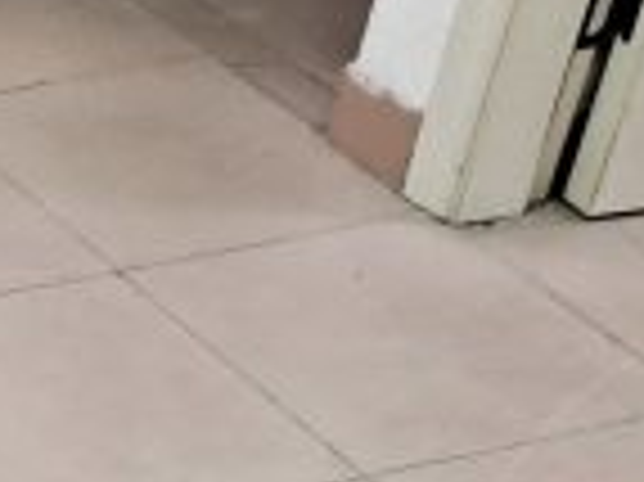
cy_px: 392
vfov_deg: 12.0
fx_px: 2286
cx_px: -892
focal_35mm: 123
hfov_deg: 12.6
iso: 616
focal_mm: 4.71
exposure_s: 1/33
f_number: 1.79
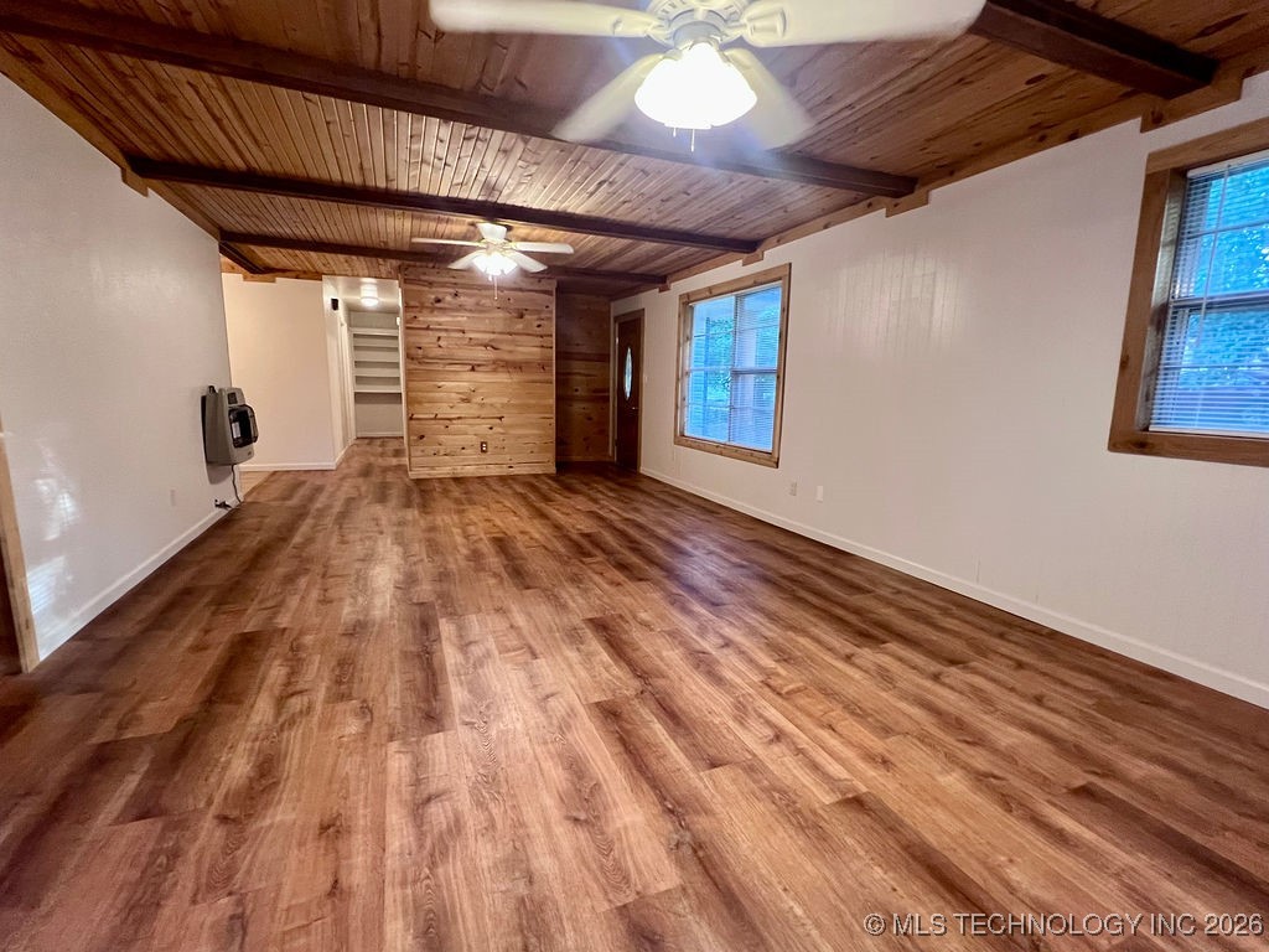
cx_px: 634
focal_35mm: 13
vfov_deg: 89.9
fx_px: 477
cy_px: 476
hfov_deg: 106.2
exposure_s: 1/60
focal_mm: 1.57
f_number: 1.8
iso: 320
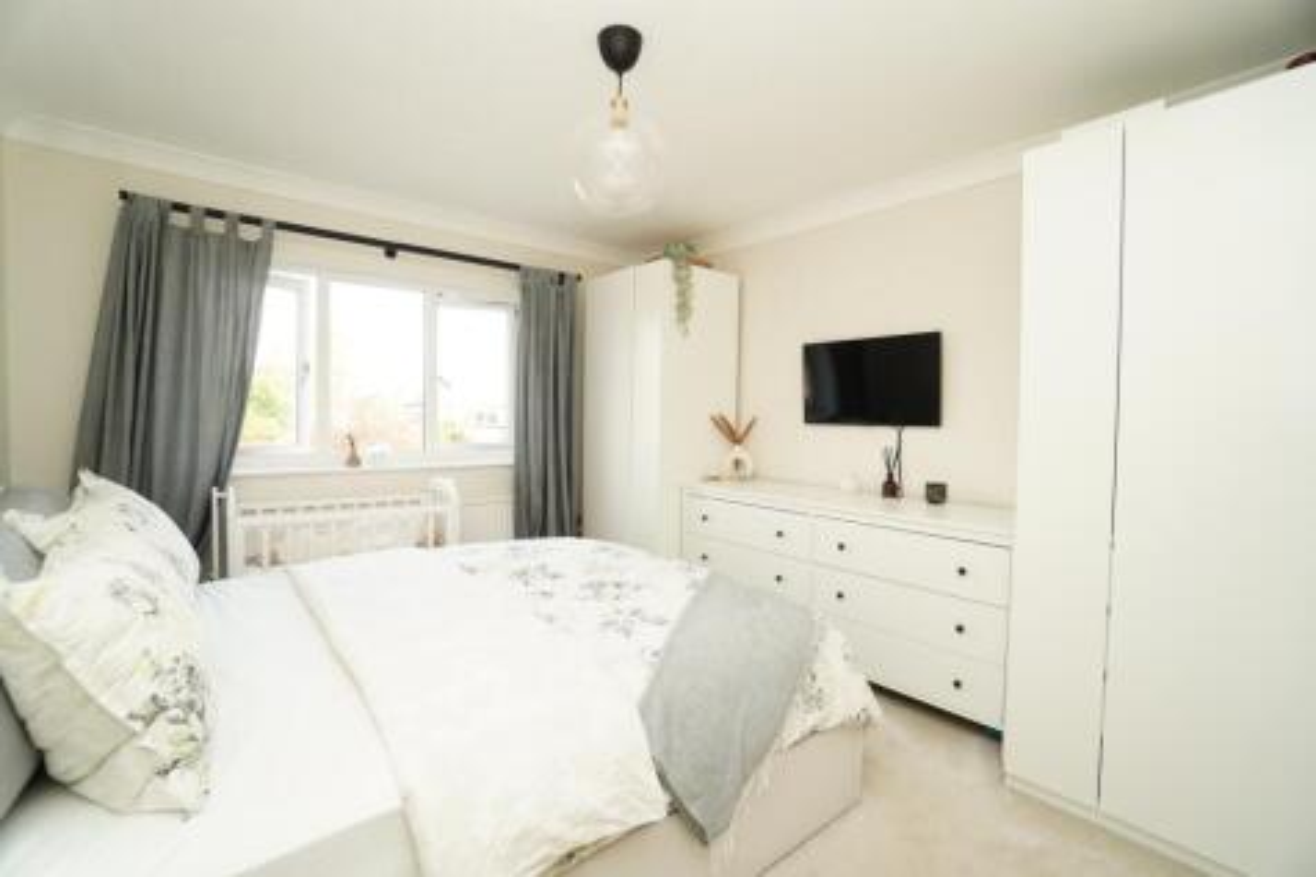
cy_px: 438
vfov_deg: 77.3
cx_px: 658
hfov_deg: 100.4
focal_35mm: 15
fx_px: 548
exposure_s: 1/100
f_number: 4
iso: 400
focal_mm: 10
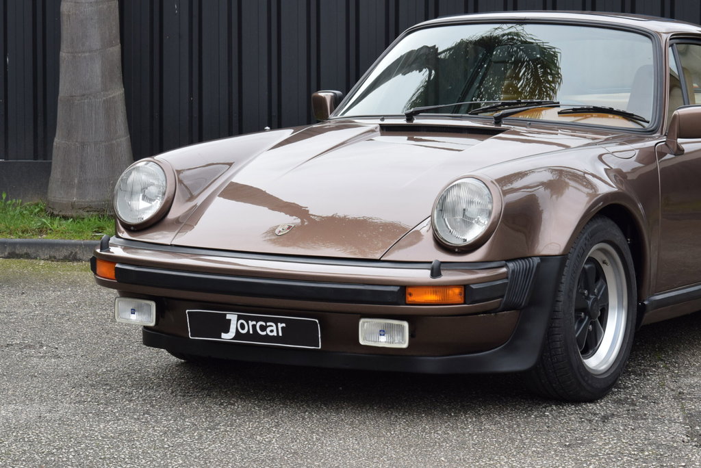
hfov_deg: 16.6
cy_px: 234
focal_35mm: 123
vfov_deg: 11.2
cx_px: 350
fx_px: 2396
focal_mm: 82
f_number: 13
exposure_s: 1/100
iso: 640
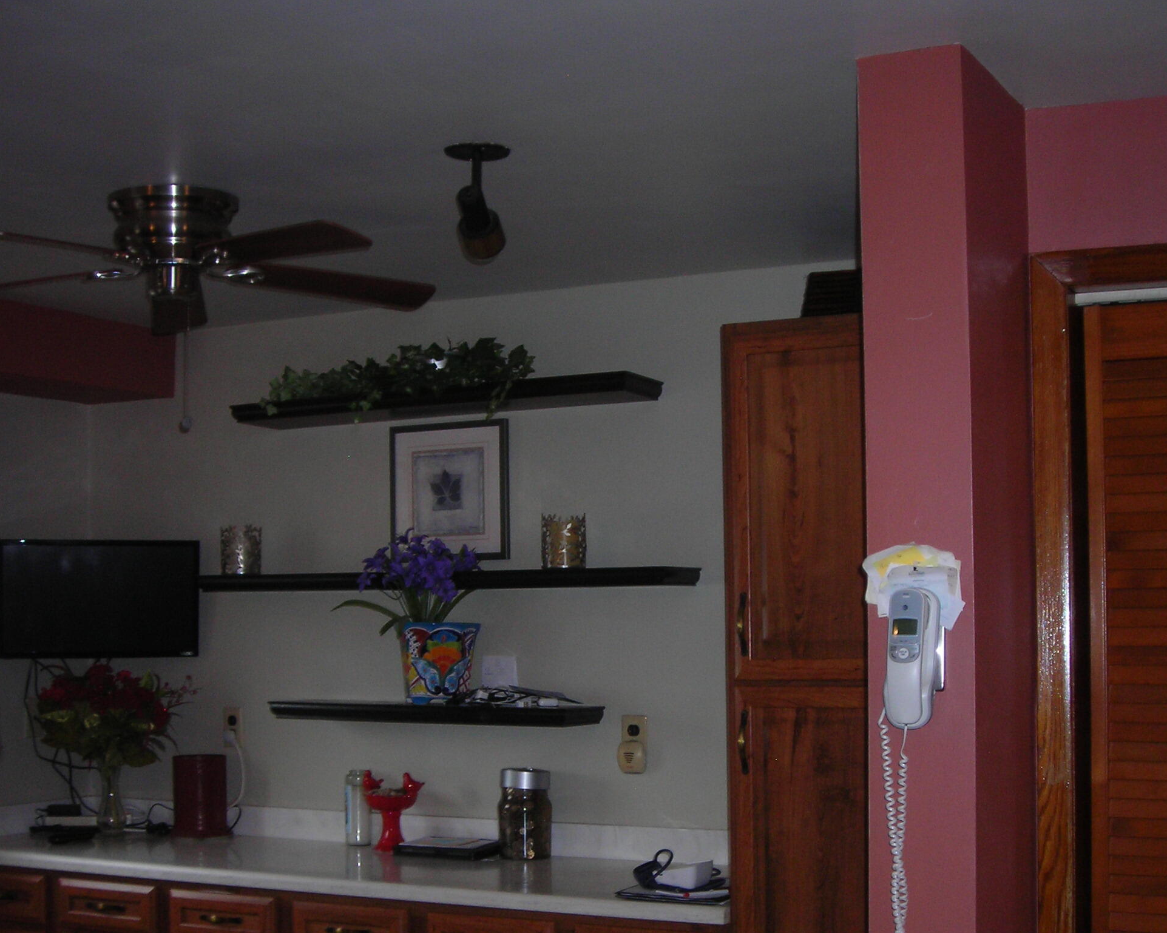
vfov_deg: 30.1
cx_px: 695
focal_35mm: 50
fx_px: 1727
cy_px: 574
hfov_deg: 37.2
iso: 82
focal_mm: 6.3
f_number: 3.2
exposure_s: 1/60.1
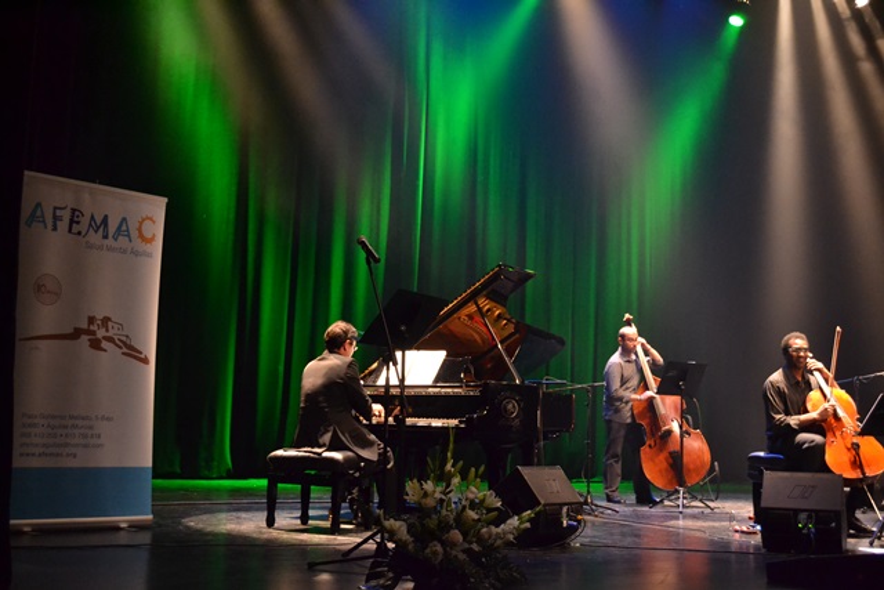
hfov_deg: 43.6
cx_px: 442
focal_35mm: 45
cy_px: 295
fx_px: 1105
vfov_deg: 29.9
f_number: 4.2
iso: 3200
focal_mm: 30
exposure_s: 1/25
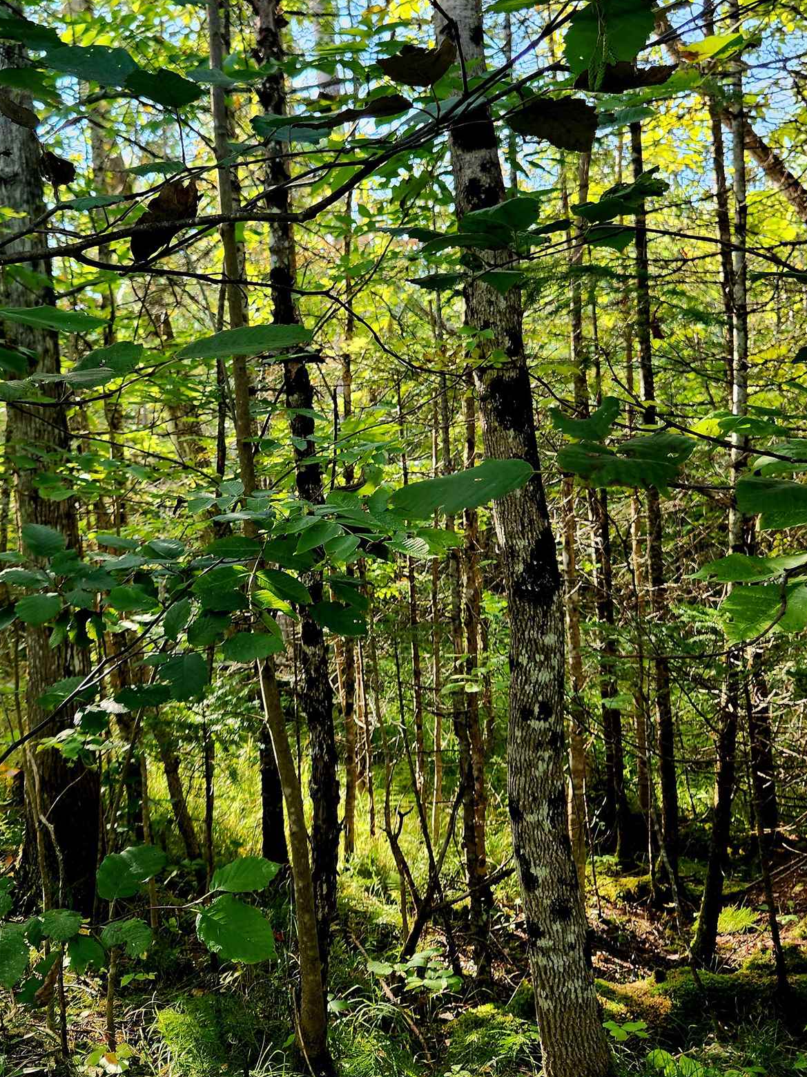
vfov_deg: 53.9
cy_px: 500
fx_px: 1057
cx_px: 298
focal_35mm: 34
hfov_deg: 41.5
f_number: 1.8
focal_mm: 5.4
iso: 80
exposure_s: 1/182
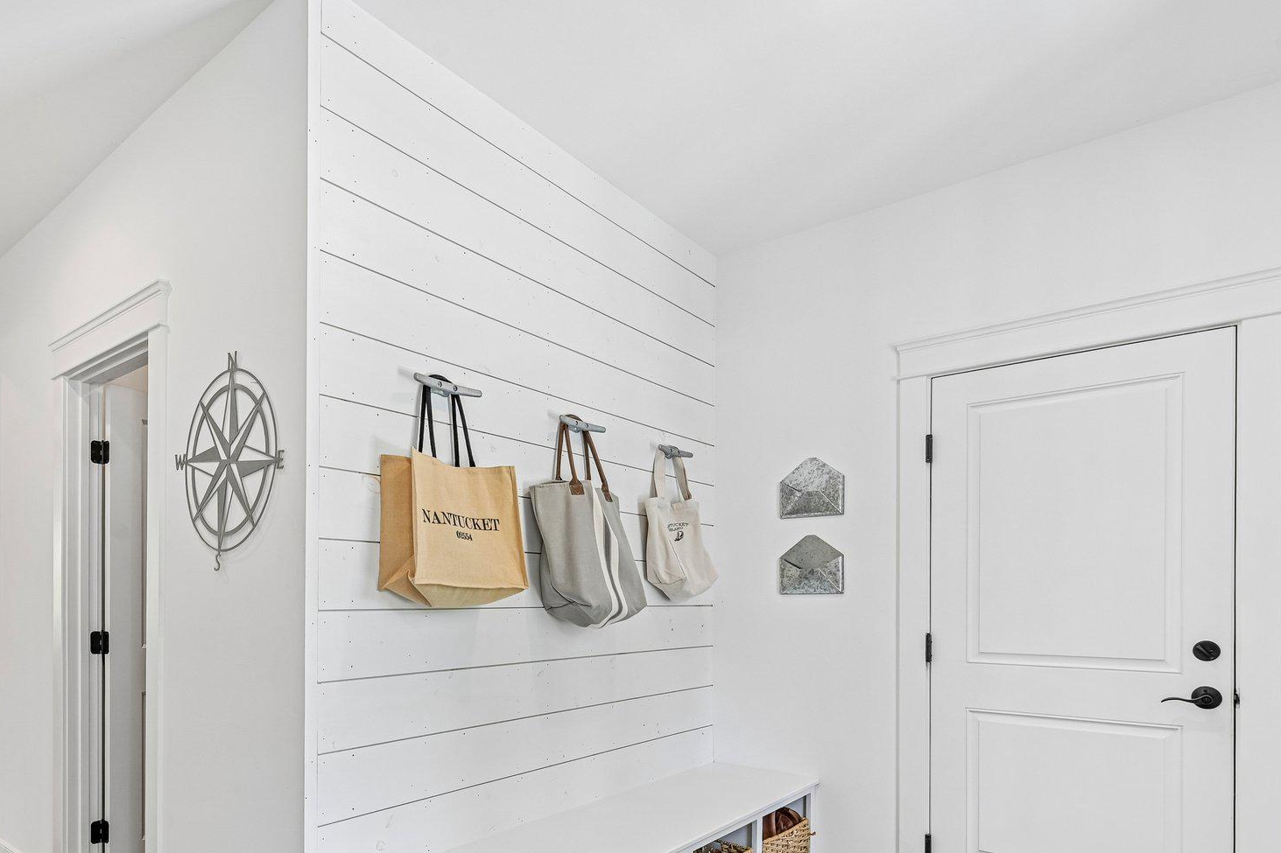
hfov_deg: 77.8
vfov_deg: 56.4
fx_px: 772
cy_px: 582
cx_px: 473
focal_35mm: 22
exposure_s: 1/15
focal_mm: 15.5
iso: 200
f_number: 8
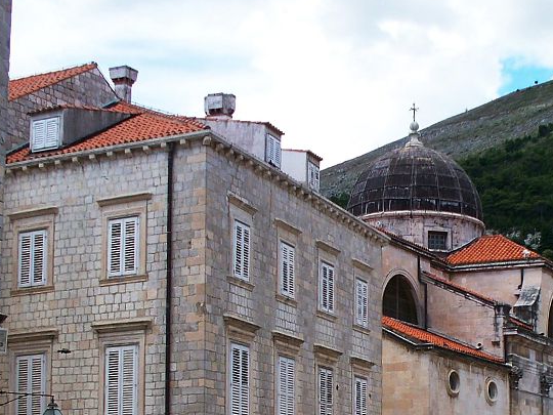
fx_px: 1278
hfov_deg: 24.1
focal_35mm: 80
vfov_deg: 18.1
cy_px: 384
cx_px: 435
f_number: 2.8
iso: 64
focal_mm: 7.54
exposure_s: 1/800
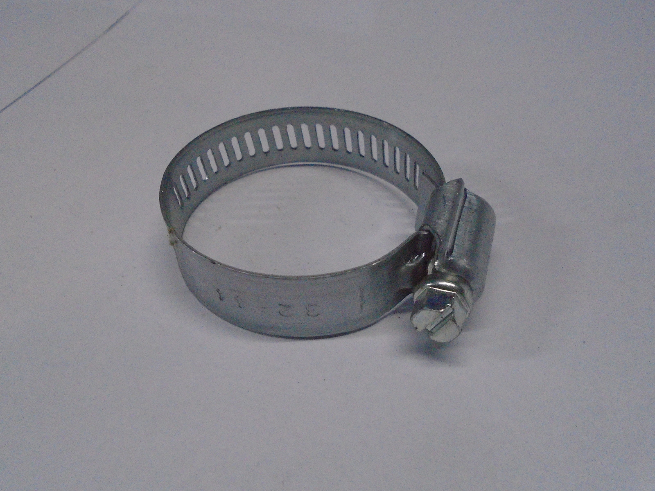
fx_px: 492
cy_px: 246
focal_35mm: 26
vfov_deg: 53.1
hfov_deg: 67.3
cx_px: 328
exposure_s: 1/80
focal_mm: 4.6
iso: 800
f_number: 3.2
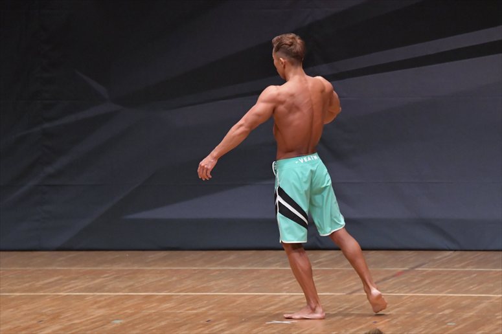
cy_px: 167
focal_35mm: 300
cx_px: 251
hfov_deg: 6.9
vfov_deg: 4.6
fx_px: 4181
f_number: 5.6
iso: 6400
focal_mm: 200
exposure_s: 1/400
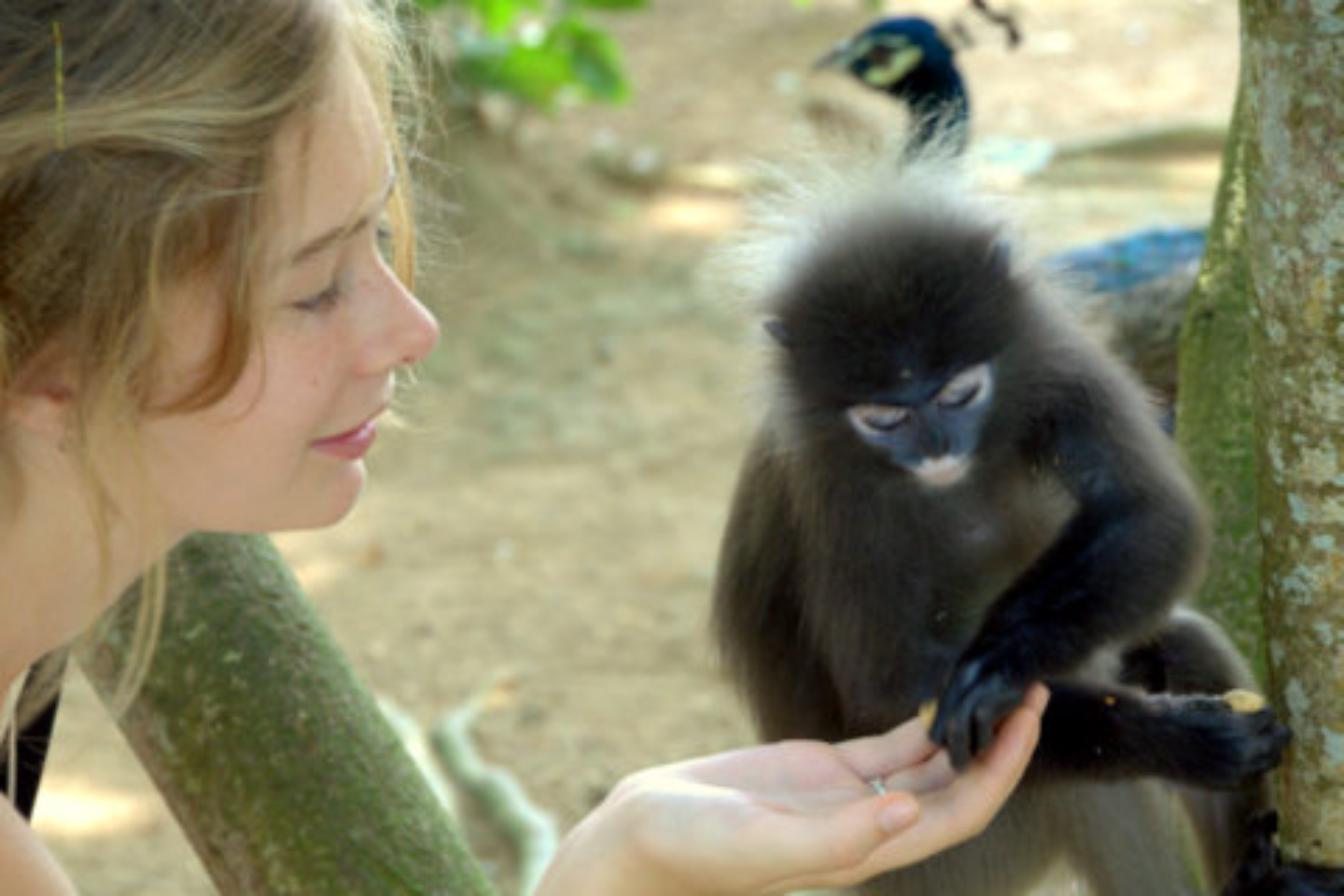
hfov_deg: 14.9
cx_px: 672
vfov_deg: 9.9
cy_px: 448
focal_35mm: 138
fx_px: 5152
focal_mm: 92
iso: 500
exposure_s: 1/60
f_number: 5.6
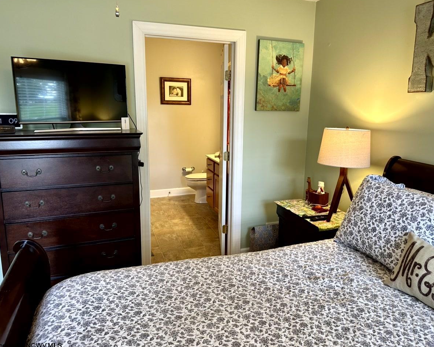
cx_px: 227
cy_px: 169
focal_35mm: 26
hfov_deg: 66.0
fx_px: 334
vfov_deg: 54.9
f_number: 1.78
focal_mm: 6.86
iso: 125
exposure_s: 1/60
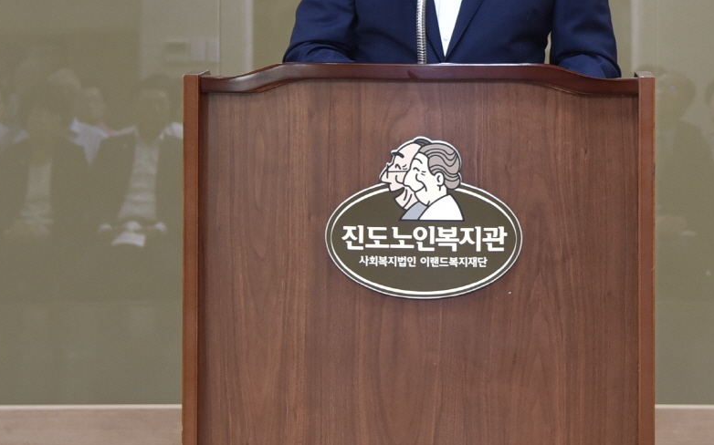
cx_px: 468
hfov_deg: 14.5
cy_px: -45
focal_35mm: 144
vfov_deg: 9.0
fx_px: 2801
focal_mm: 46
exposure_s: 1/125
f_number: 4
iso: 800
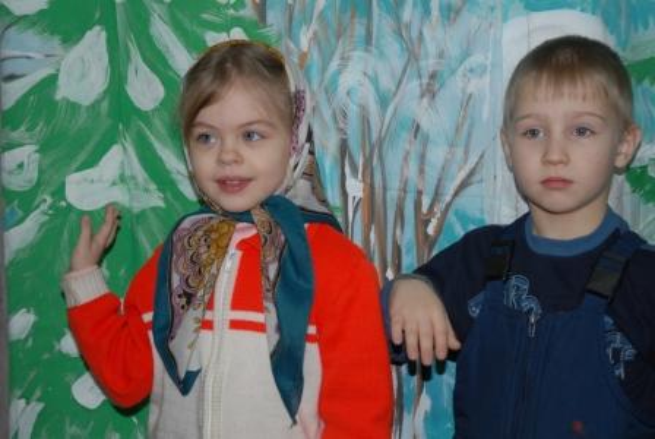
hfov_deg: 33.4
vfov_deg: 22.7
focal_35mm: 60
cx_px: 328
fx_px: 1093
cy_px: 220
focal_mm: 40
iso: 160
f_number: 4.2
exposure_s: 1/60
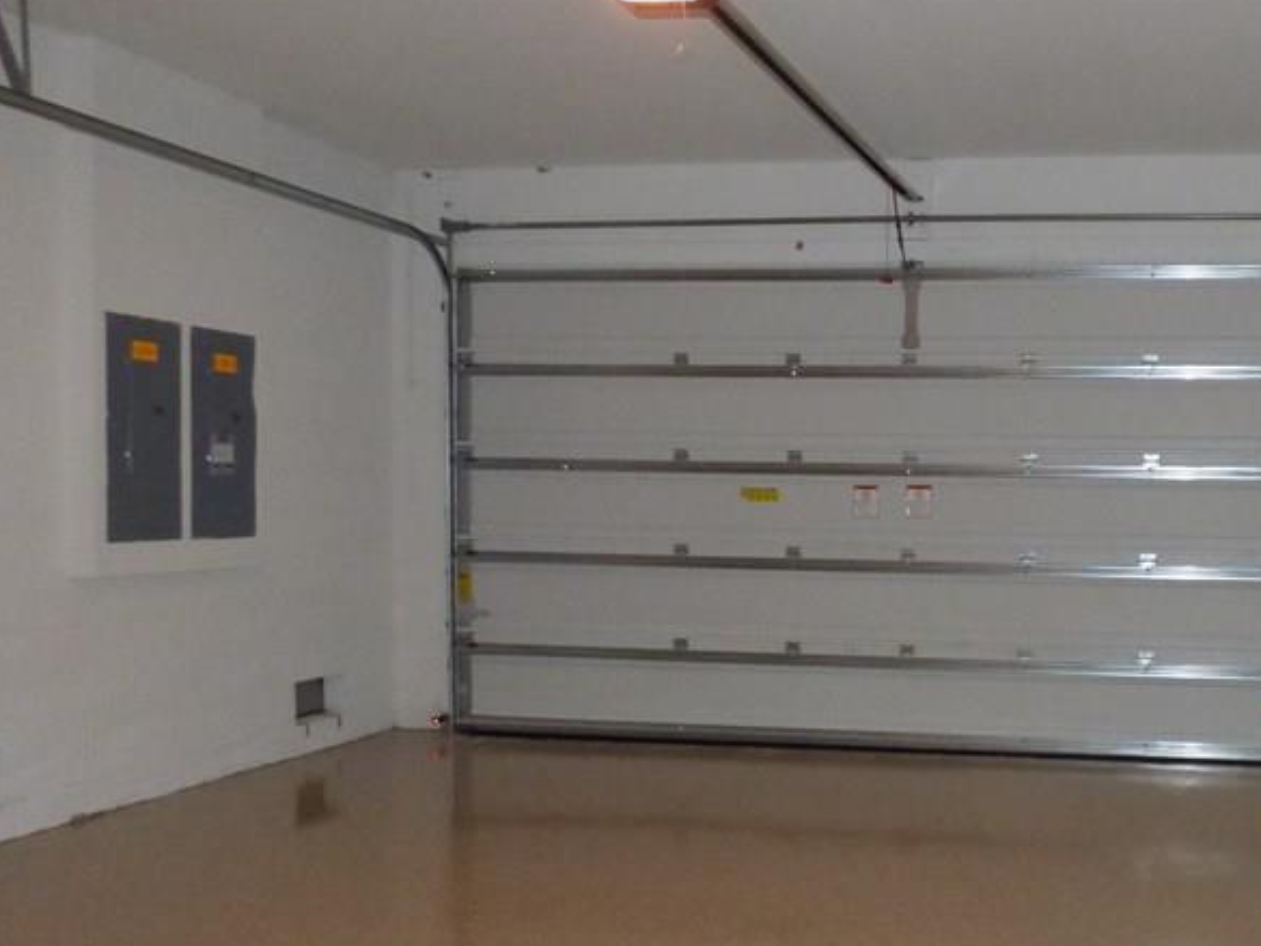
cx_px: 1013
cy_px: 554
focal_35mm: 35
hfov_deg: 49.5
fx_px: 1275
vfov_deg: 40.6
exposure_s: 1/60
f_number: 2.8
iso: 800
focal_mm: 3.58
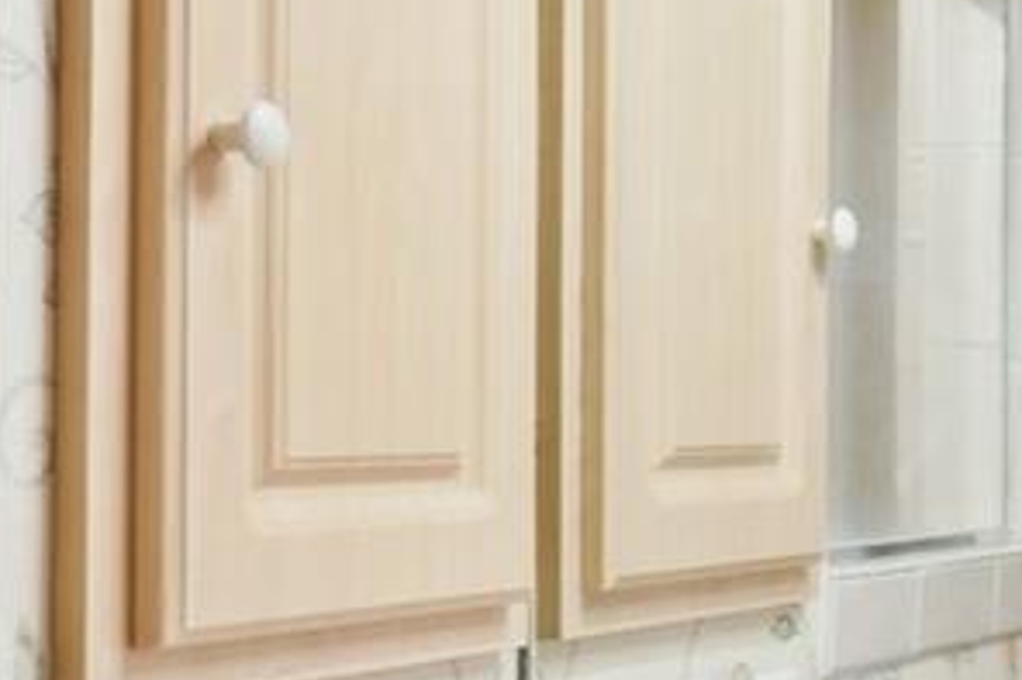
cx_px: 2196
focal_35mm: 95
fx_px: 2687
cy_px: 293
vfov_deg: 14.4
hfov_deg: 15.7
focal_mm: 17.5
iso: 400
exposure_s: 1/40
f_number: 8
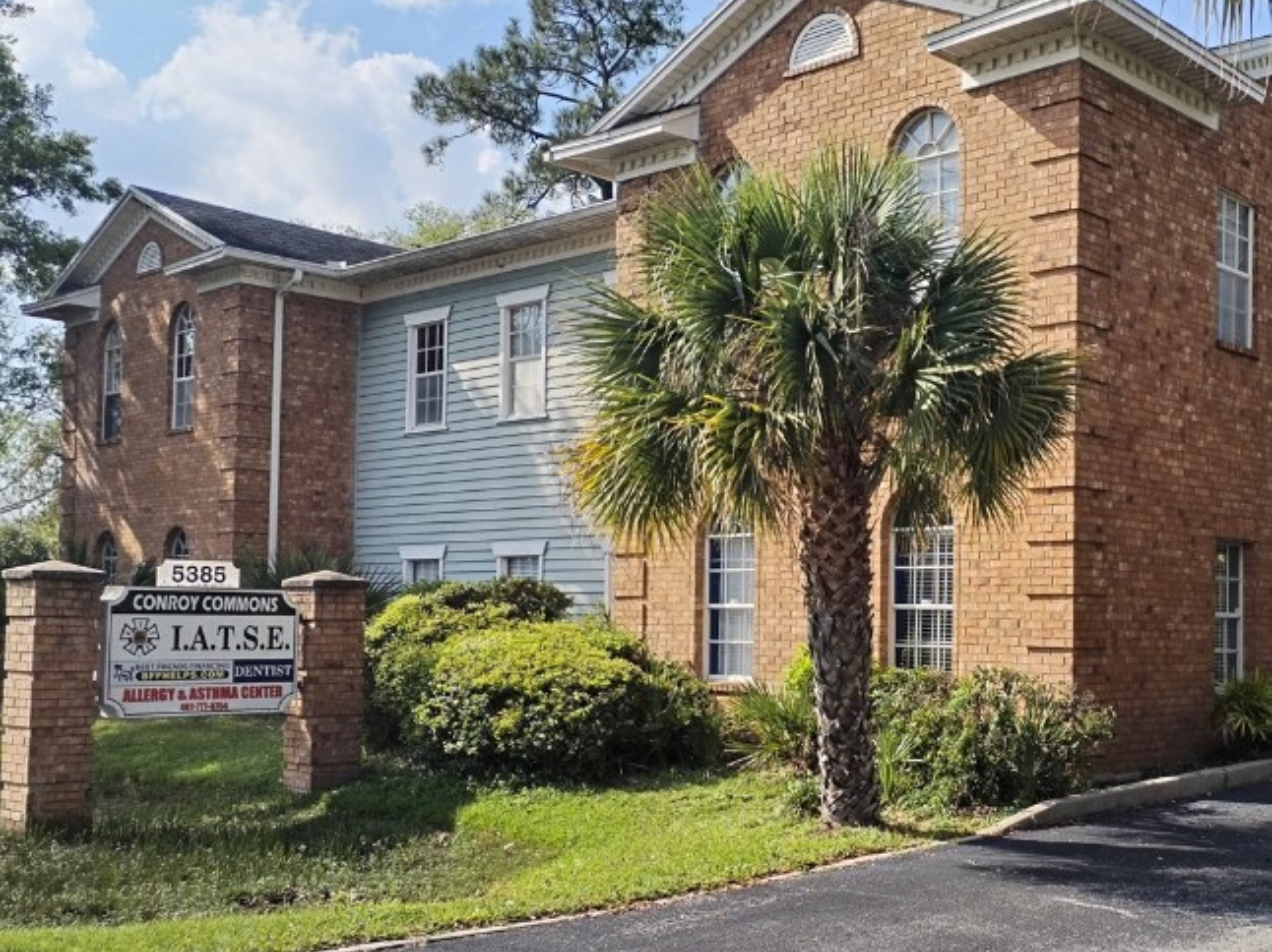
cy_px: 578
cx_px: 949
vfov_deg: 31.4
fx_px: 1690
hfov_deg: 40.1
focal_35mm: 46
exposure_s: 1/1530
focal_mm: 4.75
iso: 100
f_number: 1.8
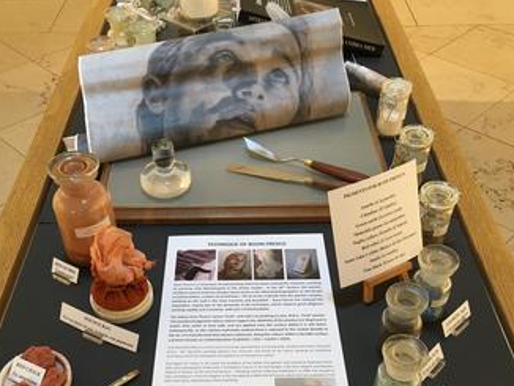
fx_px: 594
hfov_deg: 46.7
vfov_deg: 35.7
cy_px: 251
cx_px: 230
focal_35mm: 40
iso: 100
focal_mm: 4.15
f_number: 2.2
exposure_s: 1/33
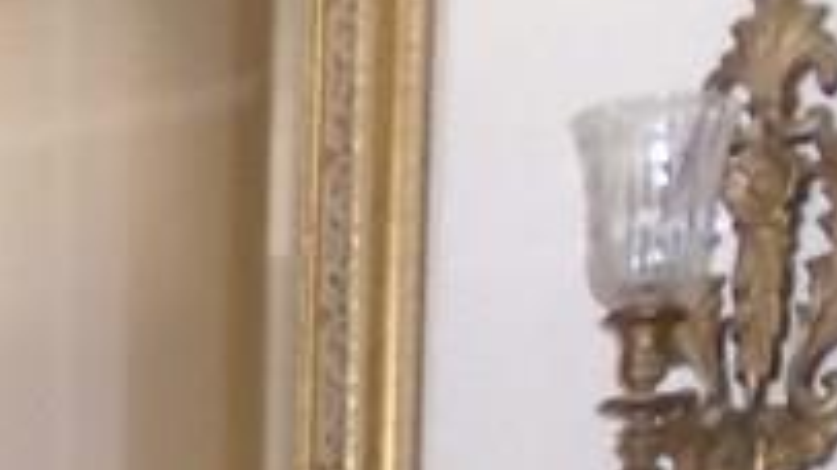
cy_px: 1311
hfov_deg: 12.9
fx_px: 3172
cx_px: -895
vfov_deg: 7.6
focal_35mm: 143
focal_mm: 4.6
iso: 400
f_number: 3.2
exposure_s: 1/30
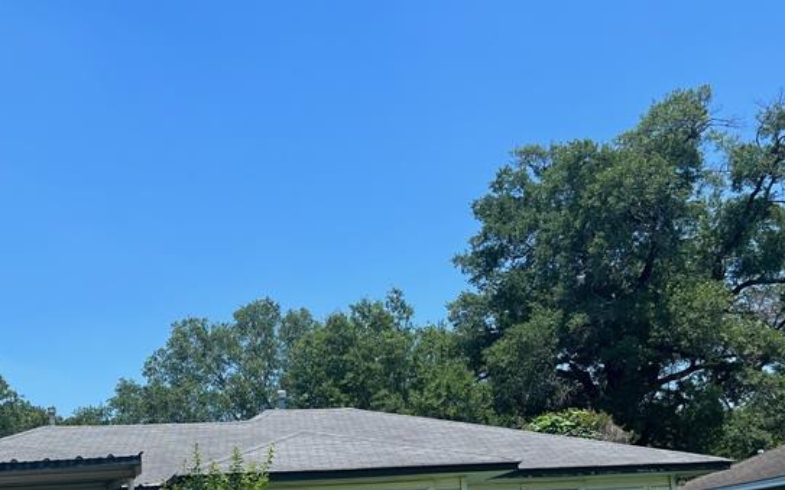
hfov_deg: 37.6
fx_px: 1112
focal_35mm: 52
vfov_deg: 23.6
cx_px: 163
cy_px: 509
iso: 50
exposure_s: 1/3356
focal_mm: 5.7
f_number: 1.5
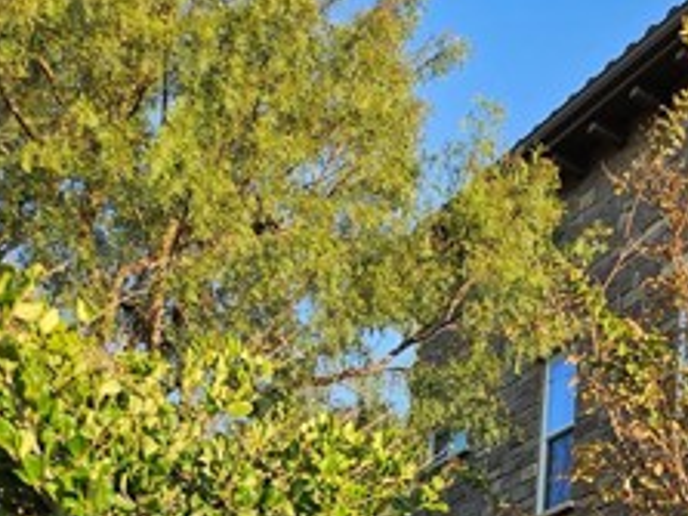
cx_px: 861
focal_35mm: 66
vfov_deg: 20.7
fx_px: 1311
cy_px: 627
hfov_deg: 25.8
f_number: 1.8
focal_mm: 5.4
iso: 25
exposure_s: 1/512
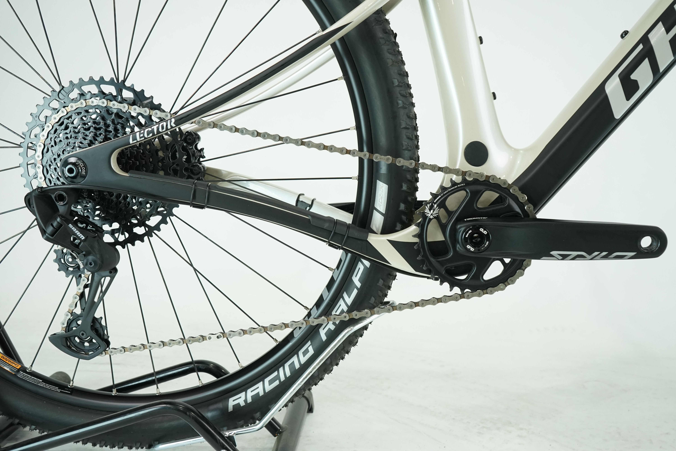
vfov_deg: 40.0
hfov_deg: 57.2
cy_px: 226
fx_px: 620
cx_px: 338
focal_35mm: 33
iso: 1600
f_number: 5.6
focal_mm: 33
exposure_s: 1/200
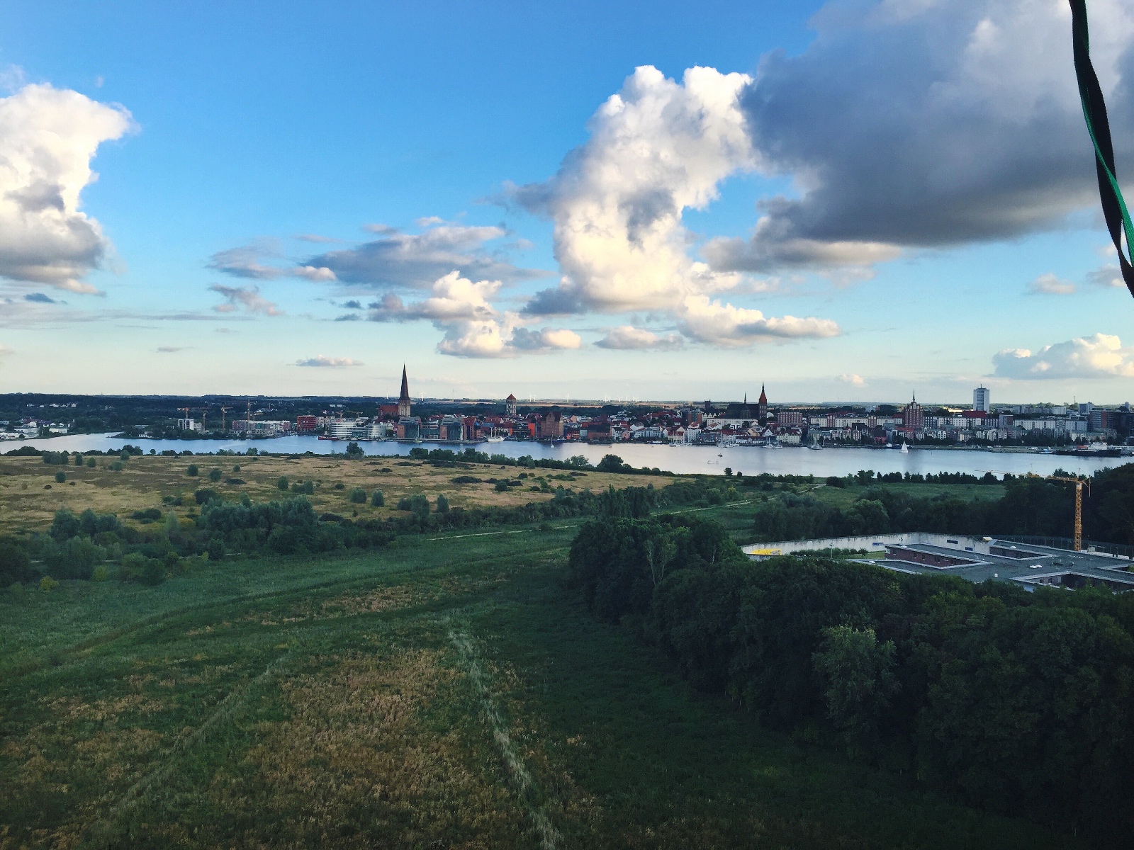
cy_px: 425
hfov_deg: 61.7
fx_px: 950
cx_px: 567
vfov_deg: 48.2
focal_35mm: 29
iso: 32
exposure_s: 1/648
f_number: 2.2
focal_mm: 4.15
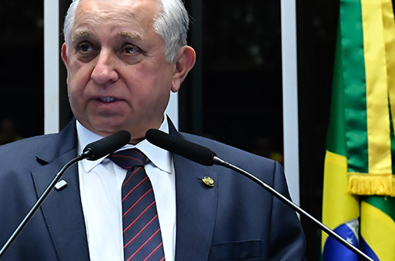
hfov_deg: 10.8
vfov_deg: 7.2
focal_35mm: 191
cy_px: 177
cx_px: 171
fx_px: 2092
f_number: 5.6
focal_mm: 76
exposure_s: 1/100
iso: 6400
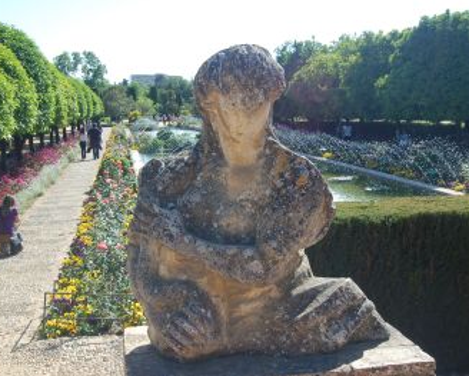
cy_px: 187
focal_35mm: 48
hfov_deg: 38.7
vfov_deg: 31.5
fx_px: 667
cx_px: 265
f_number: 10
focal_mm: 28
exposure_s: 1/250
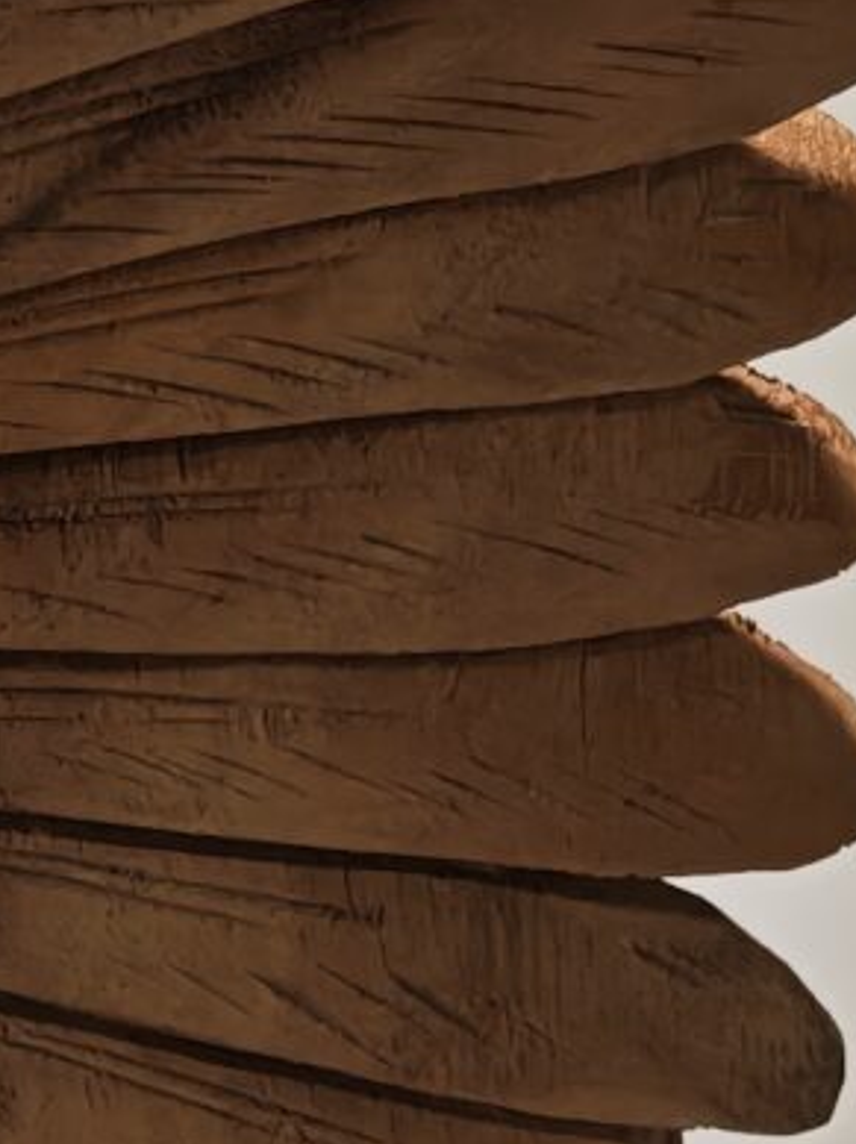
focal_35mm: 303
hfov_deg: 4.9
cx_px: -482
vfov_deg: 6.5
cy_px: 1250
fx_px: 10007
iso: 250
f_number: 1.63
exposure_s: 1/100
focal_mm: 8.72
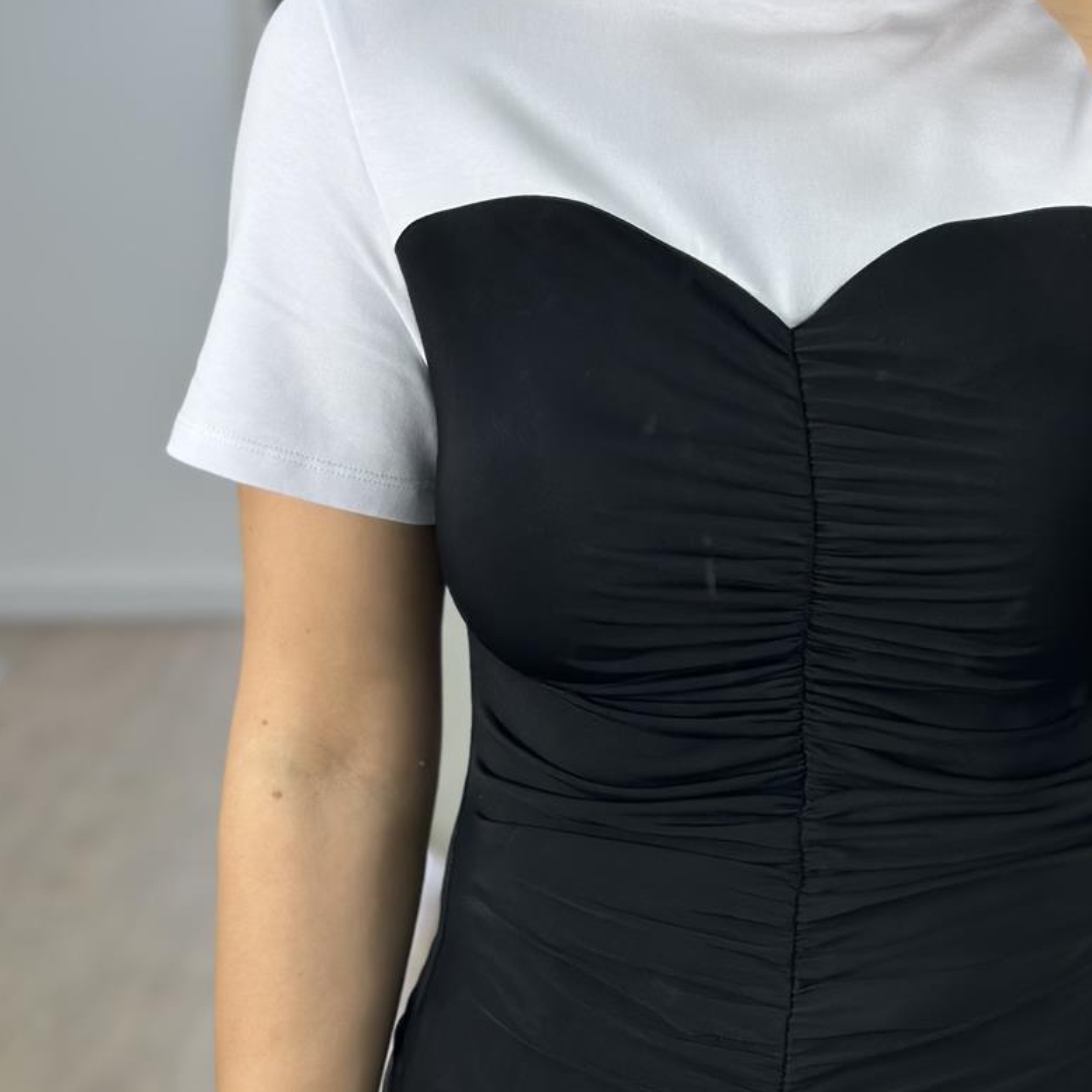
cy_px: 771
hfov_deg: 19.9
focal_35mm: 87
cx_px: 729
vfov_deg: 19.8
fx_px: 3105
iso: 64
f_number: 1.78
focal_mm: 6.86
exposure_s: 1/167
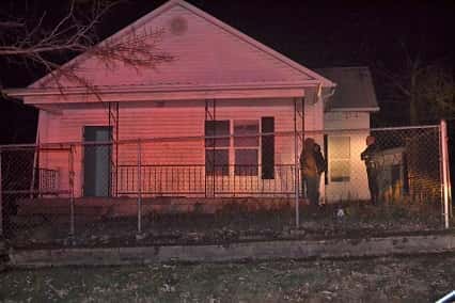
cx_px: 228
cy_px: 152
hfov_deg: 38.9
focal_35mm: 51
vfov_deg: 26.5
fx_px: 645
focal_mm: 34
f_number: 5
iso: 3200
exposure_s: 1/60
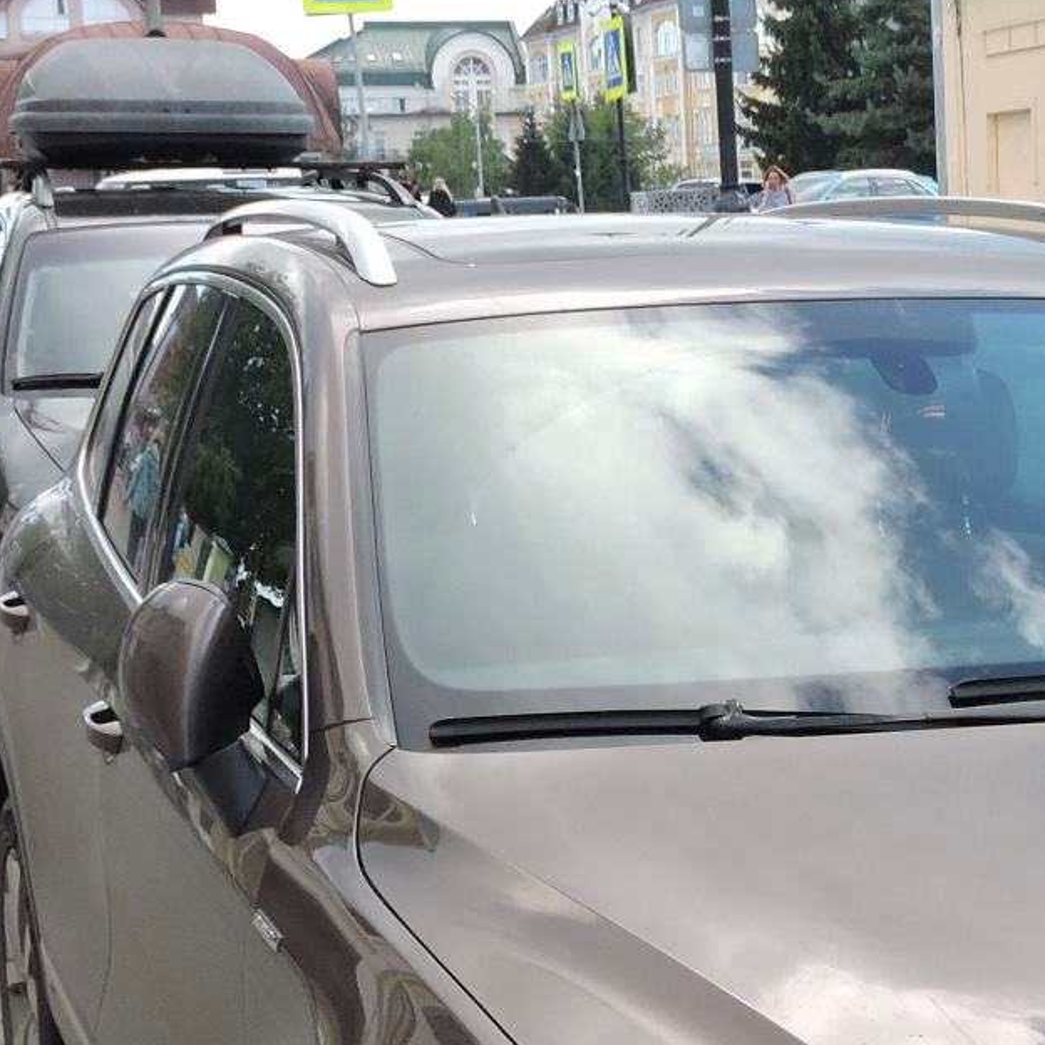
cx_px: 852
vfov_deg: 20.0
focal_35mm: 85
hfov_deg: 20.2
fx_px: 2903
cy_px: 938
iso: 100
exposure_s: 1/125
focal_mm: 5.4
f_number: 3.5
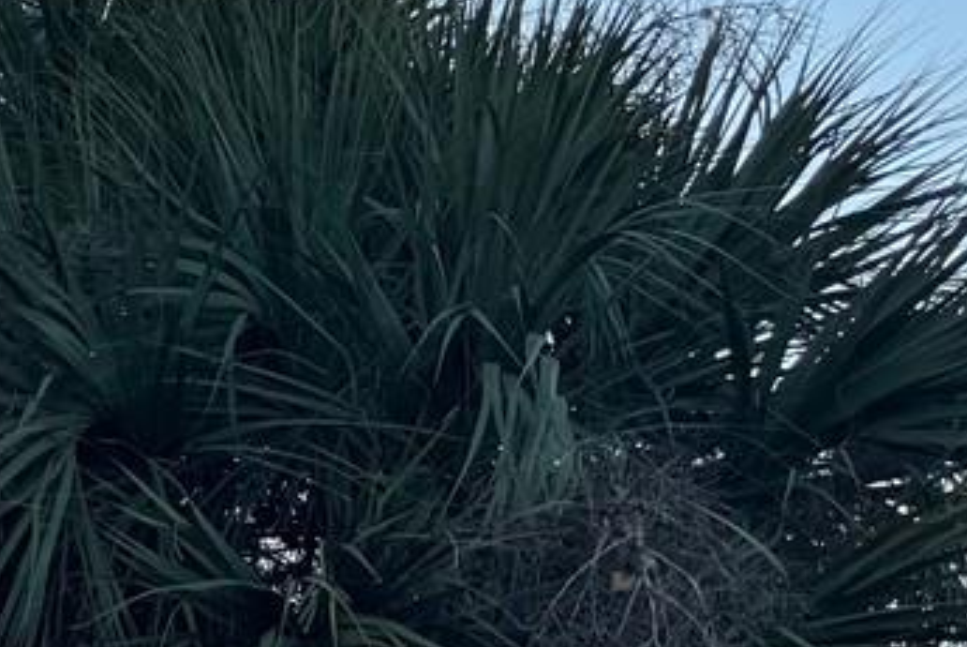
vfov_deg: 11.6
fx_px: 3118
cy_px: 748
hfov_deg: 14.2
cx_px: -1079
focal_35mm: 116
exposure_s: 1/2833
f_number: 1.78
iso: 80
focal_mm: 6.76
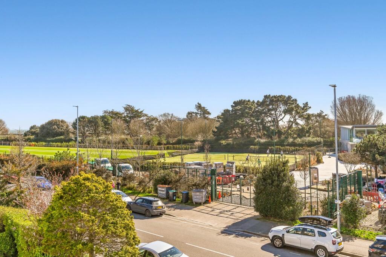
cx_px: 193
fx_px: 322
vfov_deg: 43.6
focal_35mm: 30
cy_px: 128
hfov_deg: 61.9
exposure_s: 1/1250
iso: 400
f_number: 10
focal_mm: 30
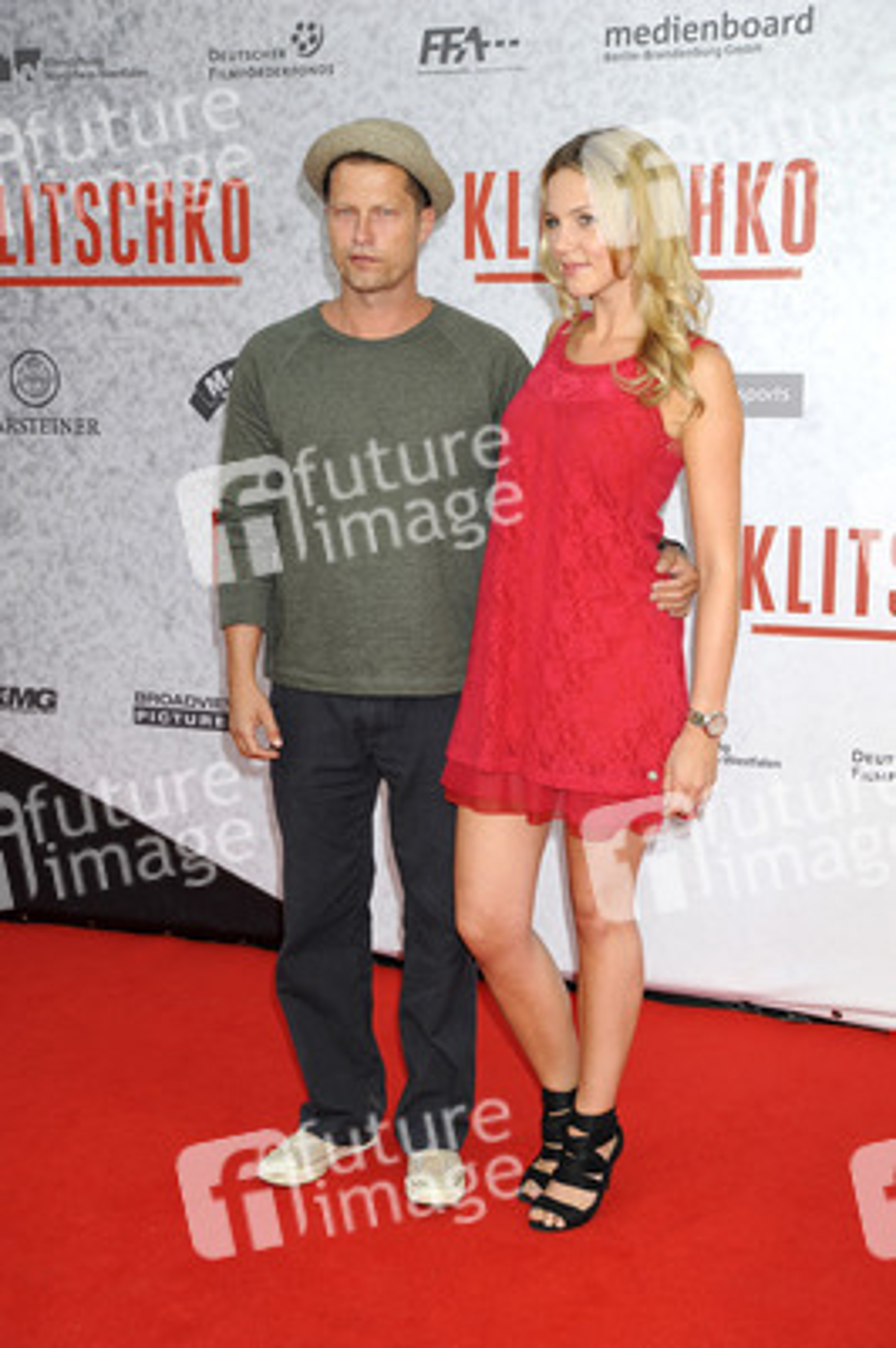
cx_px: 448
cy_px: 674
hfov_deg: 28.0
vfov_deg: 41.1
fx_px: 1795
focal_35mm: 48
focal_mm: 48
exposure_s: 1/160
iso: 500
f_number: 5.6
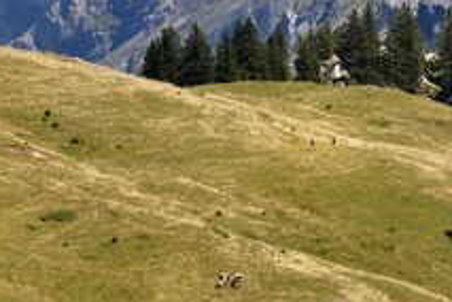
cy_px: 57
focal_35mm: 395
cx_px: 253
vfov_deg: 3.5
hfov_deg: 5.2
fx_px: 4959
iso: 200
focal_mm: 200
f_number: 10
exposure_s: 1/400
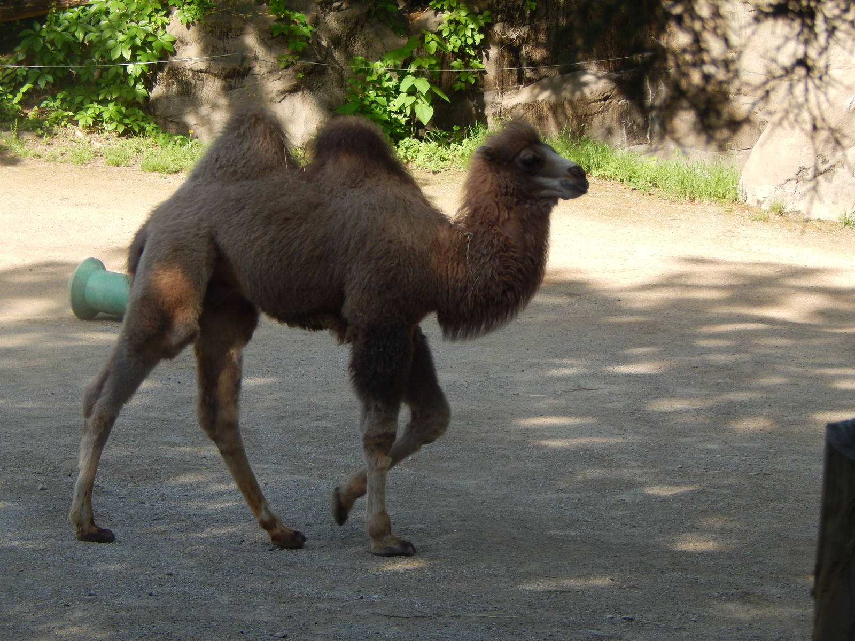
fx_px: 4001
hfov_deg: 12.2
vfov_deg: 9.2
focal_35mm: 162
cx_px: 428
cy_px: 320
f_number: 5.1
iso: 180
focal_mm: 28.7
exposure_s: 1/250
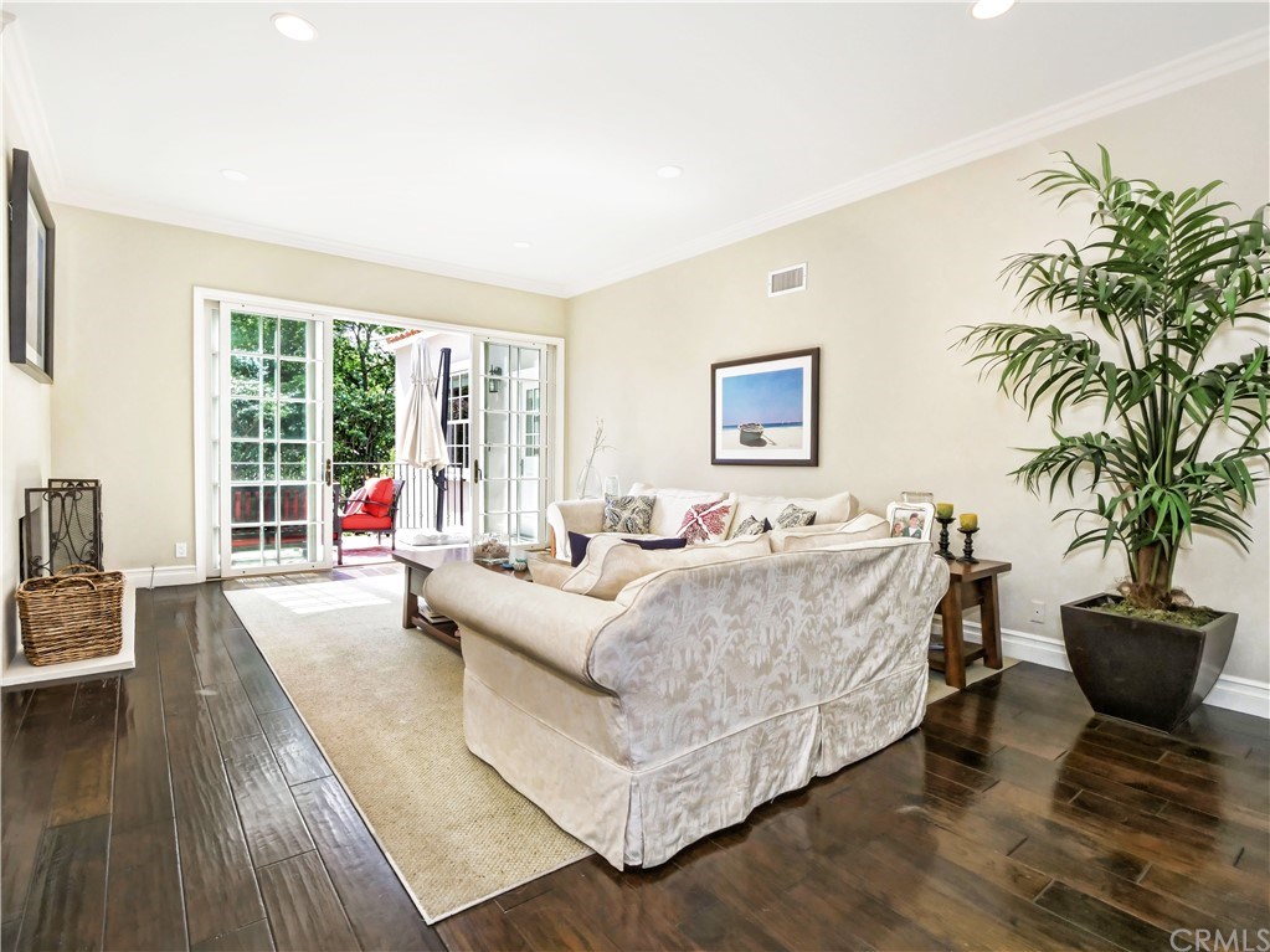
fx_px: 587
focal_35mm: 16
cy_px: 476
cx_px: 635
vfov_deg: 78.1
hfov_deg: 94.5
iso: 1600
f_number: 7.1
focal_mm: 8
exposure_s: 1/250
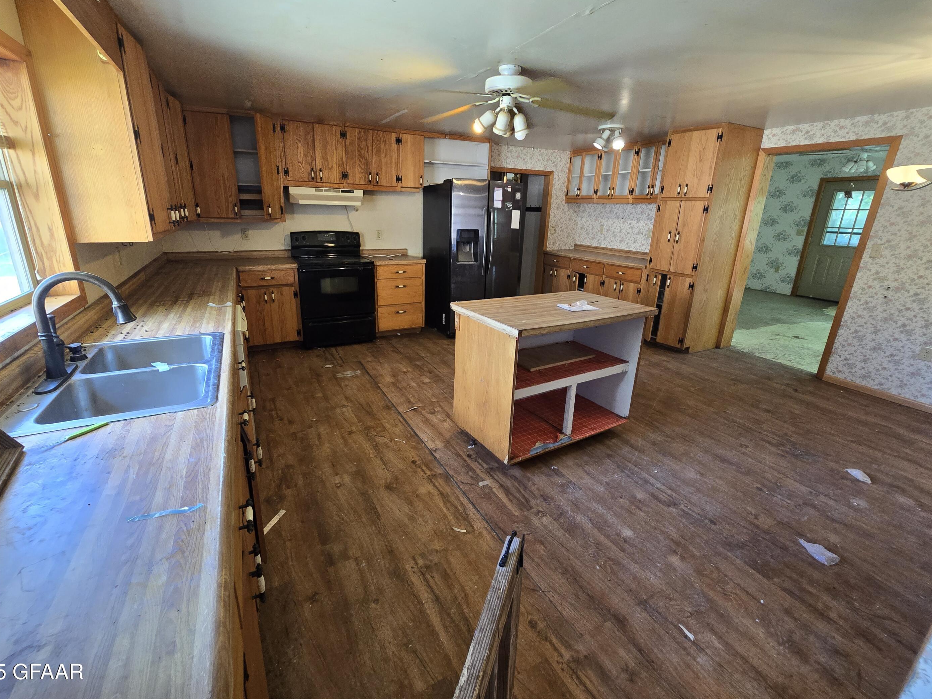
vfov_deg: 85.6
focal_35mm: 14
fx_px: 377
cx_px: 444
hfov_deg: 102.0
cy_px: 330
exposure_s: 1/60
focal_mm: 2.2
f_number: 2.2
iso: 250
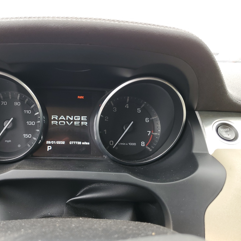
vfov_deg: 52.5
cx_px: 80
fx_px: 244
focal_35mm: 31
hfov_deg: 51.6
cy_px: 120
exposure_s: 1/60.2
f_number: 1.5
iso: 57
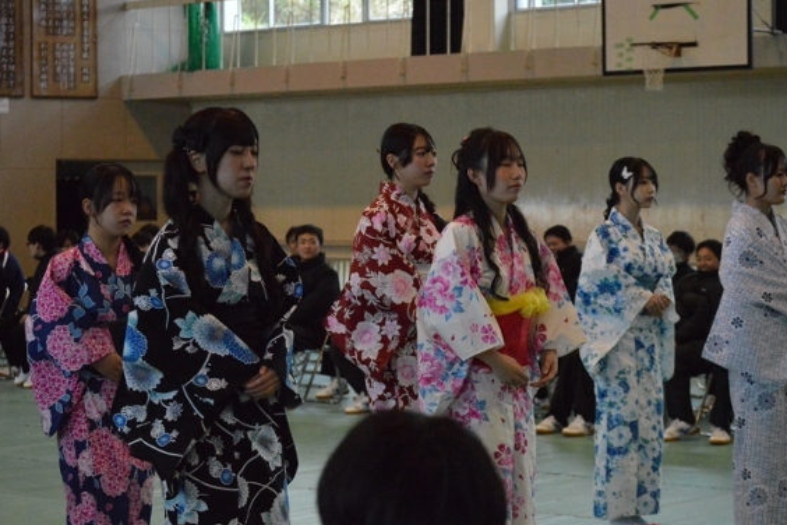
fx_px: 2045
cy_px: 275
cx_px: 405
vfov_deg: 14.6
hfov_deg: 21.8
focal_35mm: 94
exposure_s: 1/500
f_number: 5.6
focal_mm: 55
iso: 6400
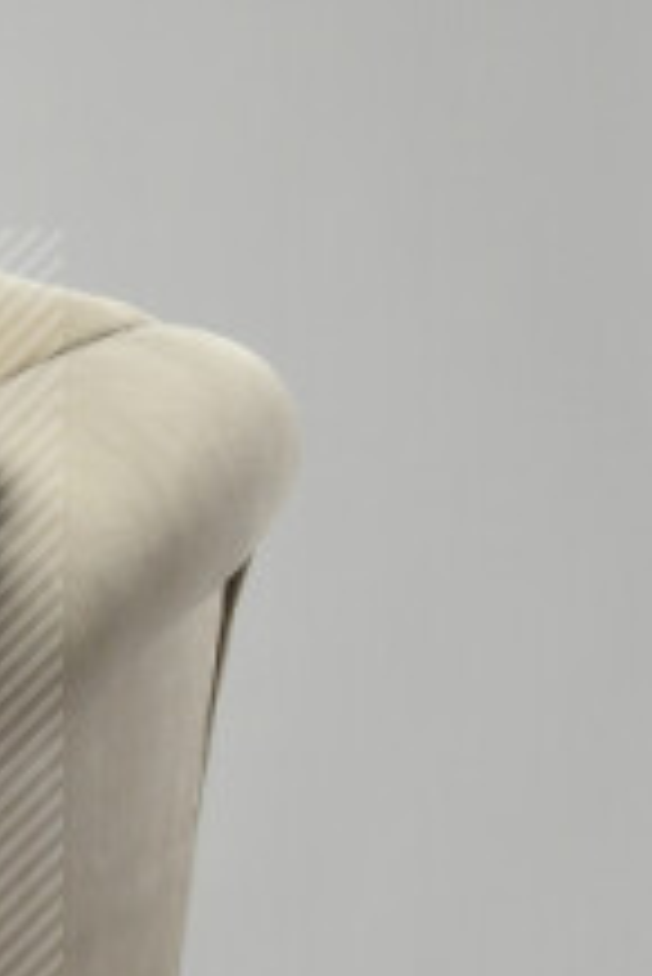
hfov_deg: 6.5
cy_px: 1003
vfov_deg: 10.2
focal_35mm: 199
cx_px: -1061
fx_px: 5397
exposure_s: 1/125
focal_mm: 36
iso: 400
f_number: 5.6
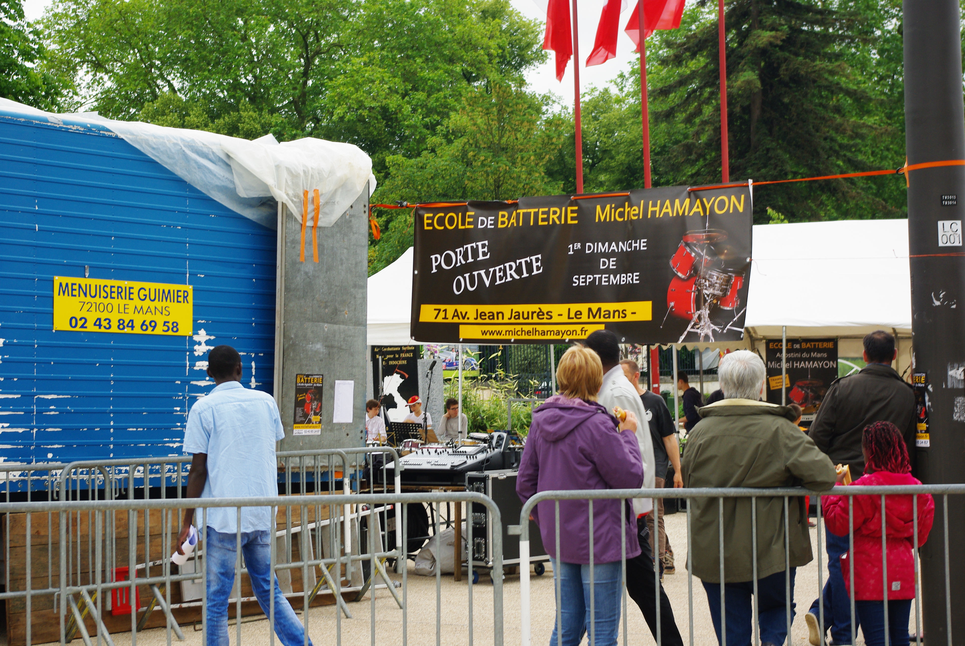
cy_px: 323
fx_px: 2013
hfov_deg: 27.0
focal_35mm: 75
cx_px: 482
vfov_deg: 18.2
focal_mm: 50
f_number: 8
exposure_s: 1/90
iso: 200
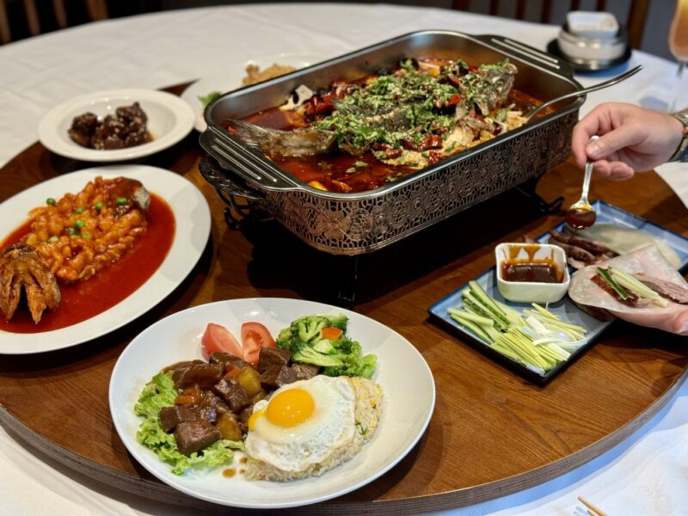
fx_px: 954
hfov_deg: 39.7
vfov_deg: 30.3
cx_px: 344
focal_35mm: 48
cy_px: 258
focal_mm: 6.76
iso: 100
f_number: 1.78
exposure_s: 1/100
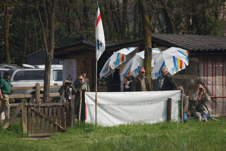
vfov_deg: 1.8
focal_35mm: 750
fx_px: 4709
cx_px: 113
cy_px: 76
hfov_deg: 2.7
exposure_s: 1/2000
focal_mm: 500
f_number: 6.3
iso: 400
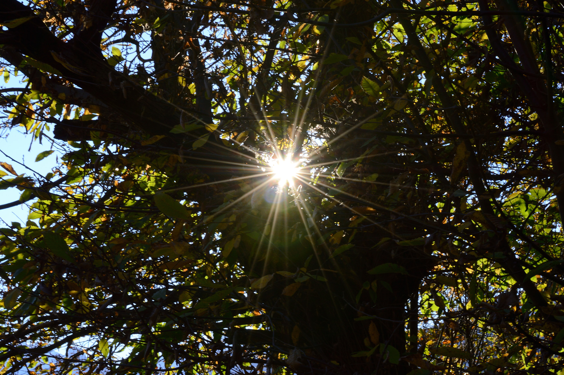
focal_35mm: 82
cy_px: 188
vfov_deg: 16.5
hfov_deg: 24.6
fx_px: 1291
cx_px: 282
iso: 100
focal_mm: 55
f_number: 22
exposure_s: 1/40
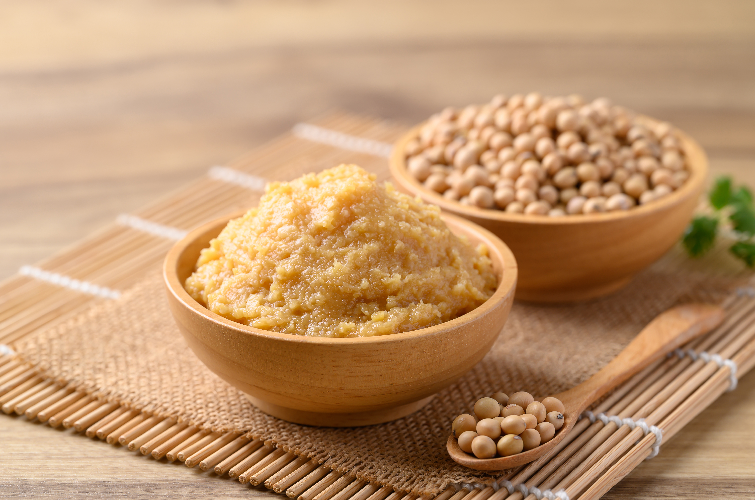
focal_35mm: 105
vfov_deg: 13.0
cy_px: 250
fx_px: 2197
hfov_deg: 19.5
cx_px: 378
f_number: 8
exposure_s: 1/125
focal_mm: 105
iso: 125
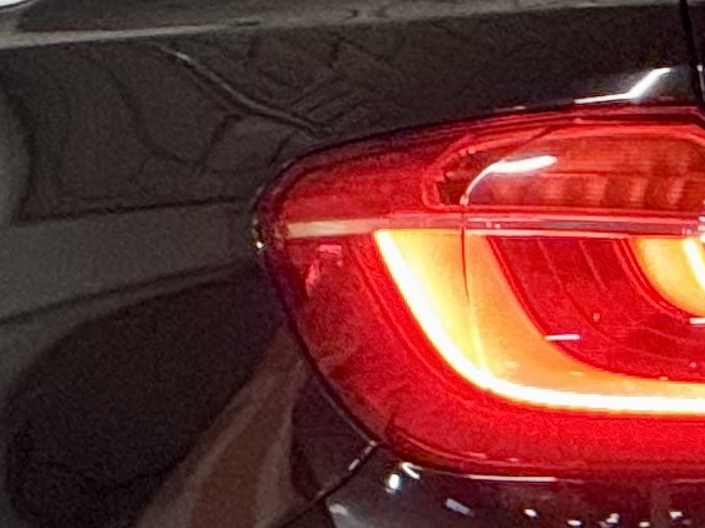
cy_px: 627
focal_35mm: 859
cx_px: 810
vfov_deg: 1.7
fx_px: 17491
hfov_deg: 2.3
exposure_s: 1/50
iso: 400
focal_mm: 15.66
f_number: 2.8
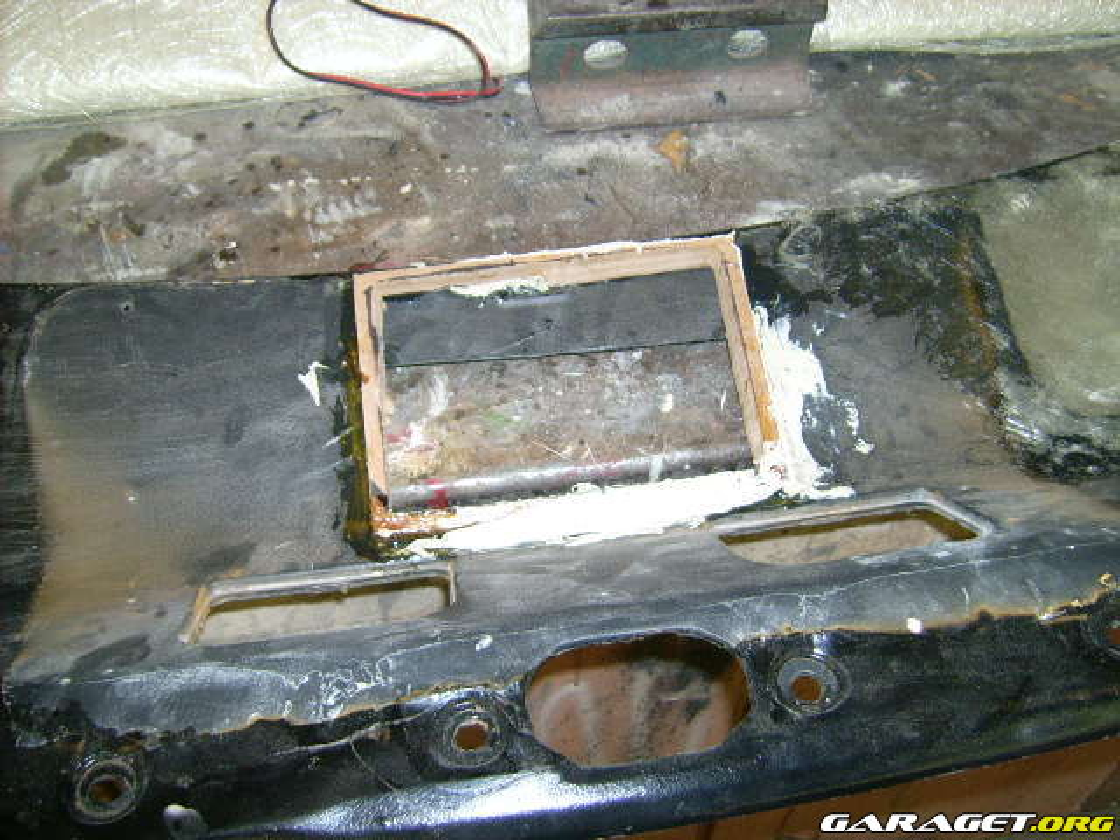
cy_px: 420
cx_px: 560
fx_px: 1132
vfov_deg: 40.7
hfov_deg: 52.6
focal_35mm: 35
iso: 100
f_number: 2.8
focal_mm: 5.95
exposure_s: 1/60
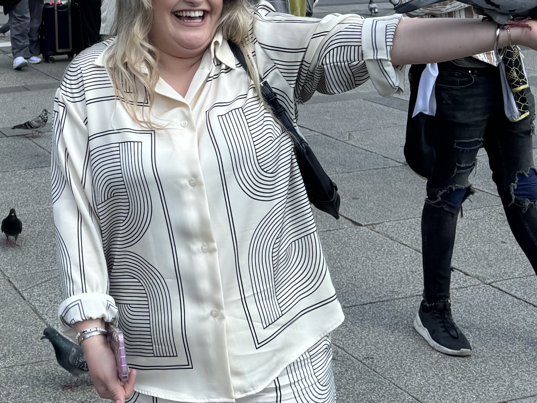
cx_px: 46
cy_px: -88
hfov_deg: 26.8
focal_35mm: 70
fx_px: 1086
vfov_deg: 19.7
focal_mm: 6.76
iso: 80
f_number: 1.78
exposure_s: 1/2604
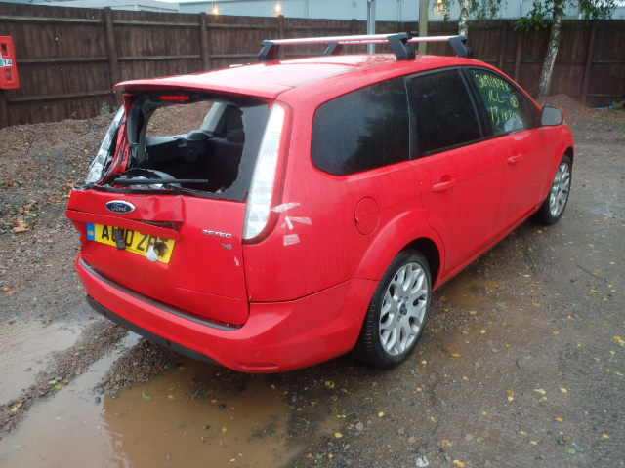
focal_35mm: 28
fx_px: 506
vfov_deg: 49.7
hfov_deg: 63.4
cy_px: 234
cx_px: 312
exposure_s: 1/30
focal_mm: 5
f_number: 3.9
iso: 200
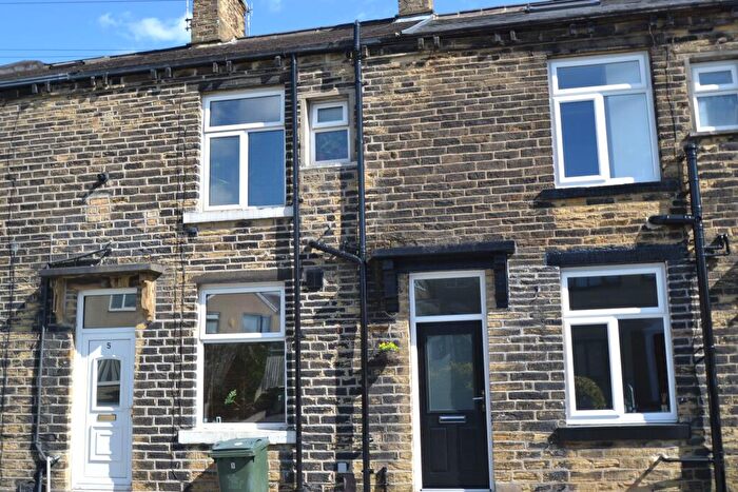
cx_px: 369
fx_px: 738
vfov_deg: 36.9
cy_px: 246
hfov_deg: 53.1
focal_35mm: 36
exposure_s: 1/160
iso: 100
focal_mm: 24
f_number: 6.3
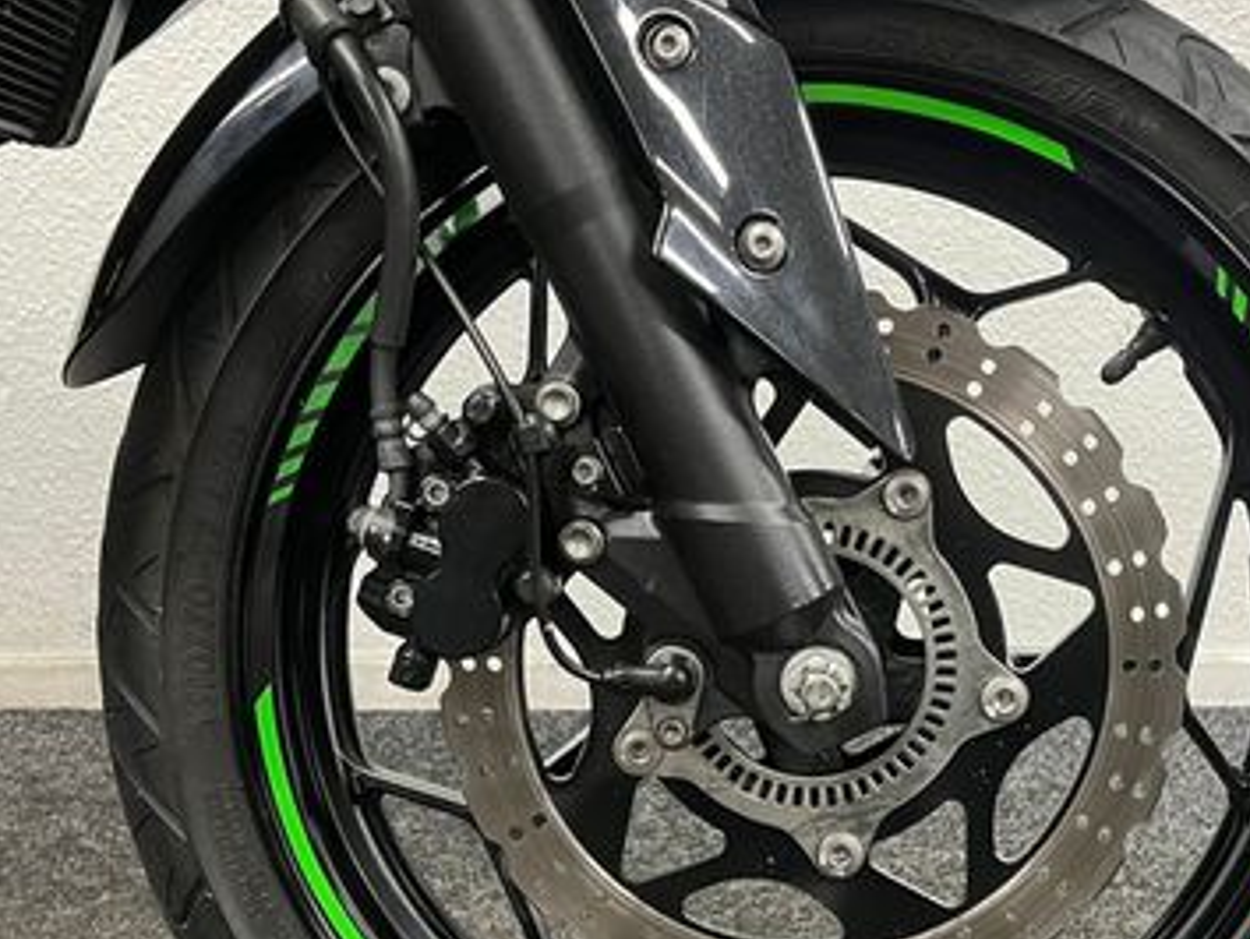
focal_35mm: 47
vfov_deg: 30.8
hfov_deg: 40.1
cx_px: 780
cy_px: 579
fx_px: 1698
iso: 250
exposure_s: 1/50
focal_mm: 5.1
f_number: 1.6
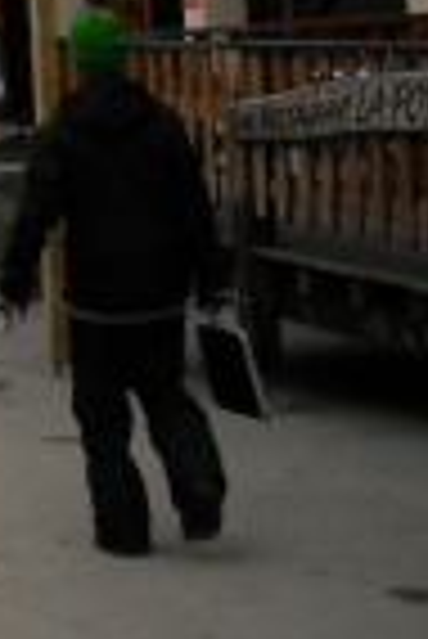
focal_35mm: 123
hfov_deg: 9.9
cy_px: -126
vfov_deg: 16.0
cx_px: -572
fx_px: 2188
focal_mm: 5.7
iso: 308
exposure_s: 1/250
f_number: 2.8
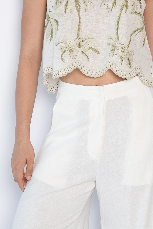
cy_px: 45
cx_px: 106
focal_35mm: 105
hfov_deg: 13.0
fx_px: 670
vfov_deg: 19.3
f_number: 4.5
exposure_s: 1/125
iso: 200
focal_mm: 50
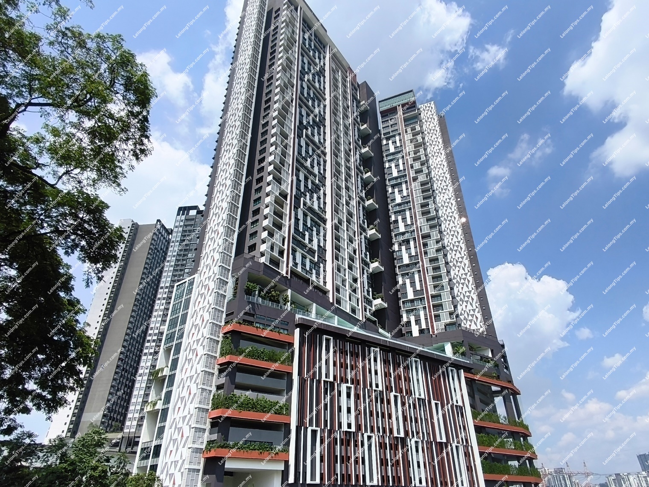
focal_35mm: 18
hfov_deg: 87.7
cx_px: 324
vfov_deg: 71.6
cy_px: 244
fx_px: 338
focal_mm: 1.65
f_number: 2.2
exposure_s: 1/2614
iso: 50
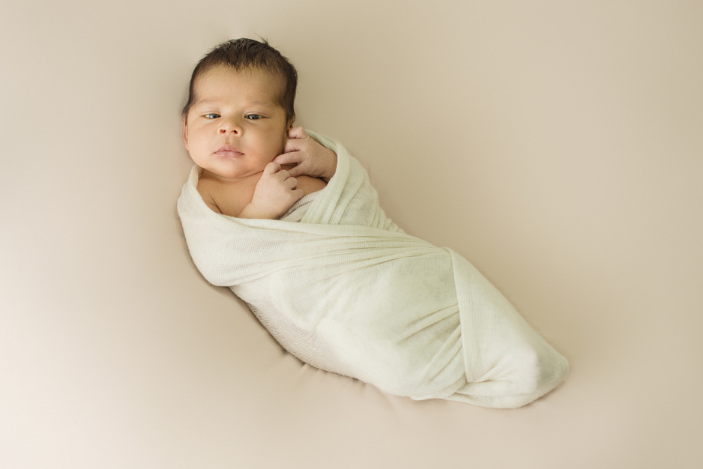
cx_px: 334
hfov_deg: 31.4
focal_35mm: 64
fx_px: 1250
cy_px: 216
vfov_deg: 21.3
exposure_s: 1/200
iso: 500
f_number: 2.5
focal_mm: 50
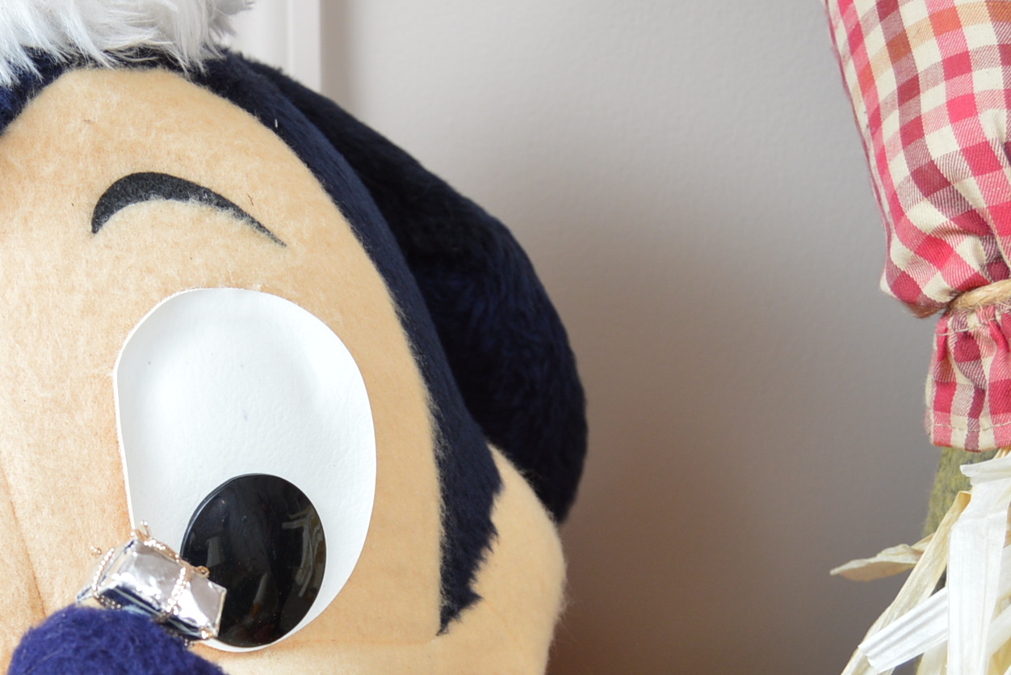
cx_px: -18
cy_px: 618
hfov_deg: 26.5
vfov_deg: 18.6
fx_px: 2022
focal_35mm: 72
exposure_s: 1/200
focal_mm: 20
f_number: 3.5
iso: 200
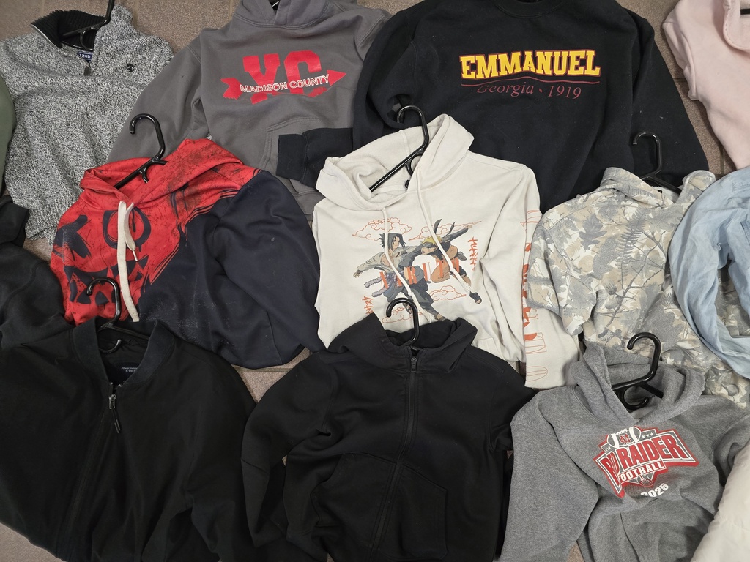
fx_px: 498
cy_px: 281
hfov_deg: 73.9
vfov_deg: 58.9
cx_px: 375
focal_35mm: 23
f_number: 1.7
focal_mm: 6.3
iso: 640
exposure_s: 1/120
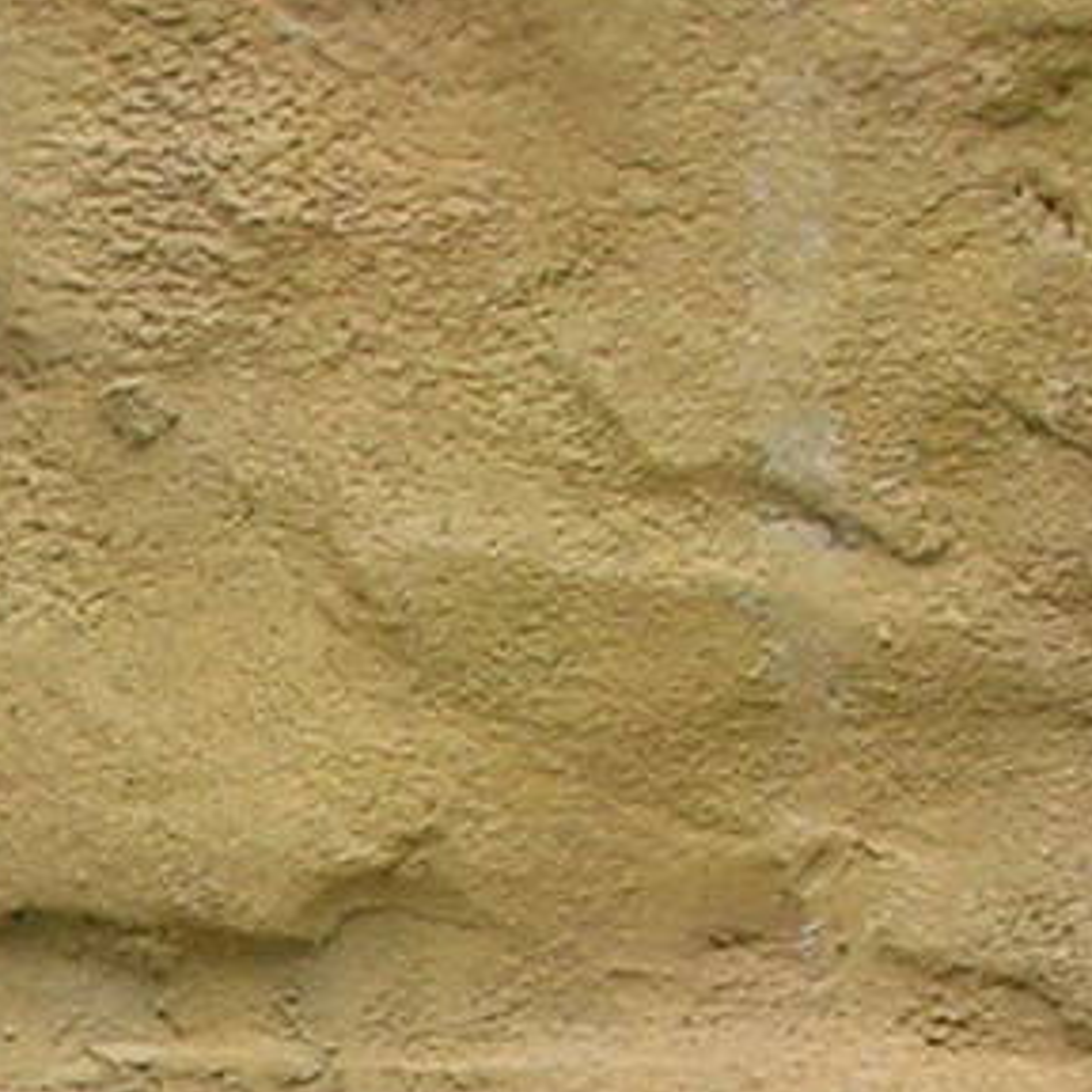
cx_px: -1445
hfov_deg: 4.6
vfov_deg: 4.6
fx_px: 13312
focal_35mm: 373
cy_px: 1956
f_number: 3.9
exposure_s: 1/82.4
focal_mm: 11.5
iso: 50
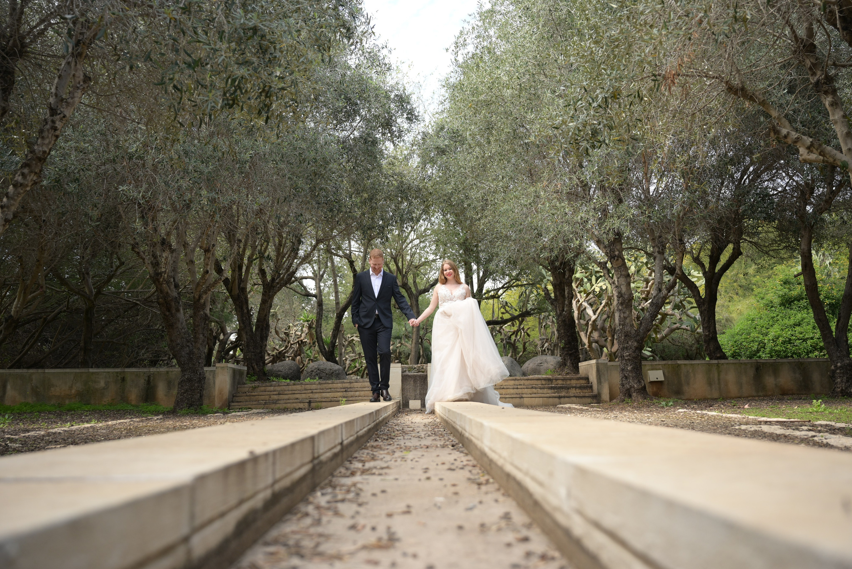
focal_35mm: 32
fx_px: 769
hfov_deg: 57.9
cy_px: 284
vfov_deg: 40.6
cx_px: 426
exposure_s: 1/320
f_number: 3.5
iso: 125
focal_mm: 32.5
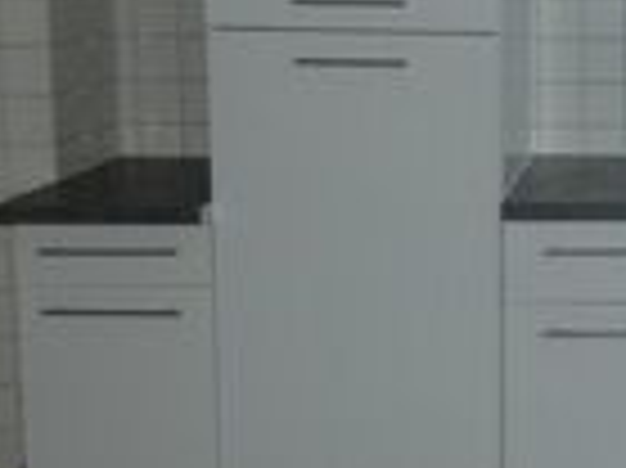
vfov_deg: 21.1
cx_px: 752
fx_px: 1247
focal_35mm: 69
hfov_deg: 25.3
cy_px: 112
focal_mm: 3.6
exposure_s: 1/60
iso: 200
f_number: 2.8
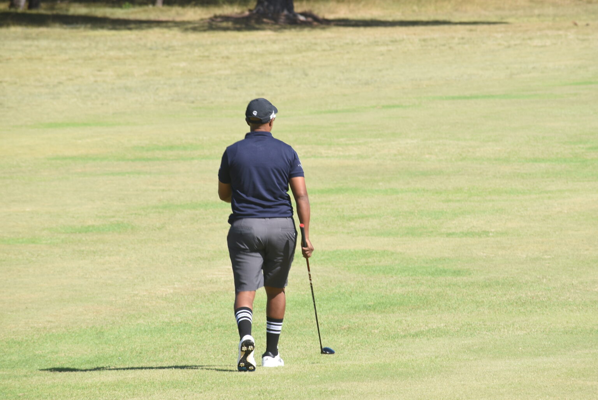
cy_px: 200
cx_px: 299
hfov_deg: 7.0
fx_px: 4863
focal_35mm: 292
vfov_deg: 4.7
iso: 100
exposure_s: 1/160
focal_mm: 195
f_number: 9
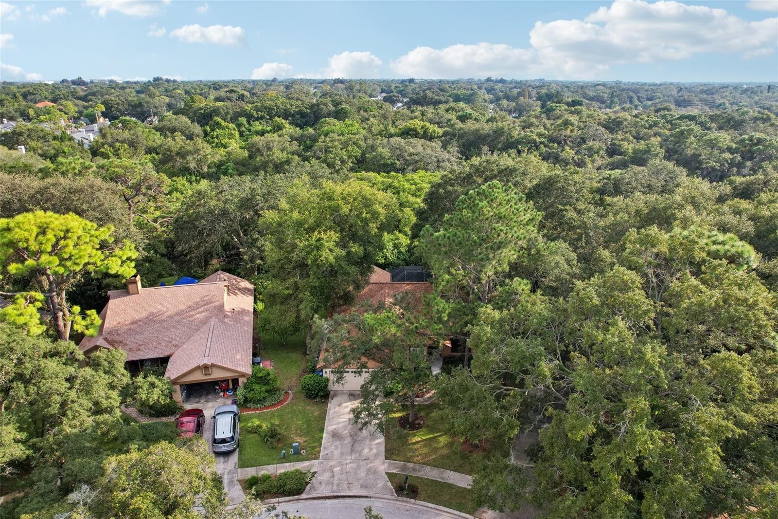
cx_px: 389
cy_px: 260
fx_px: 475
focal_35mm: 22
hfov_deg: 78.6
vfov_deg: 57.2
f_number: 2.8
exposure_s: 1/2500
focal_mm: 8.4
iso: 400
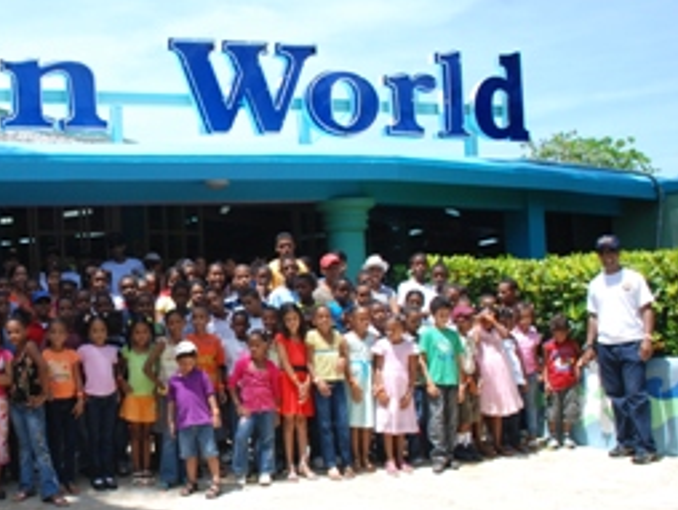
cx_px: 112
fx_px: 1098
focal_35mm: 56
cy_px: 291
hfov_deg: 33.1
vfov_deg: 26.1
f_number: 8
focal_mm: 22
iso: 320
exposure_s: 1/250
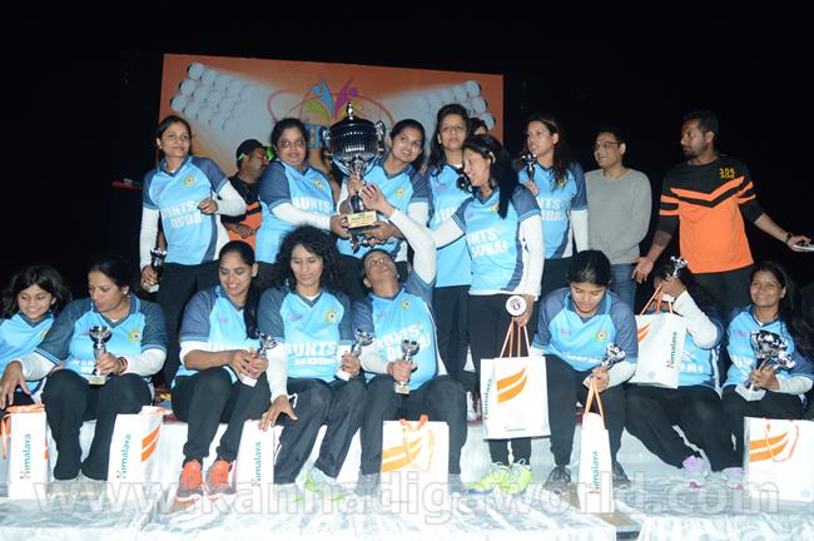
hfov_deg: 62.0
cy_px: 270
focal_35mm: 30
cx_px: 407
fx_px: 678
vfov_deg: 43.5
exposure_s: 1/125
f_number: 5.6
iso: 400
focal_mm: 20
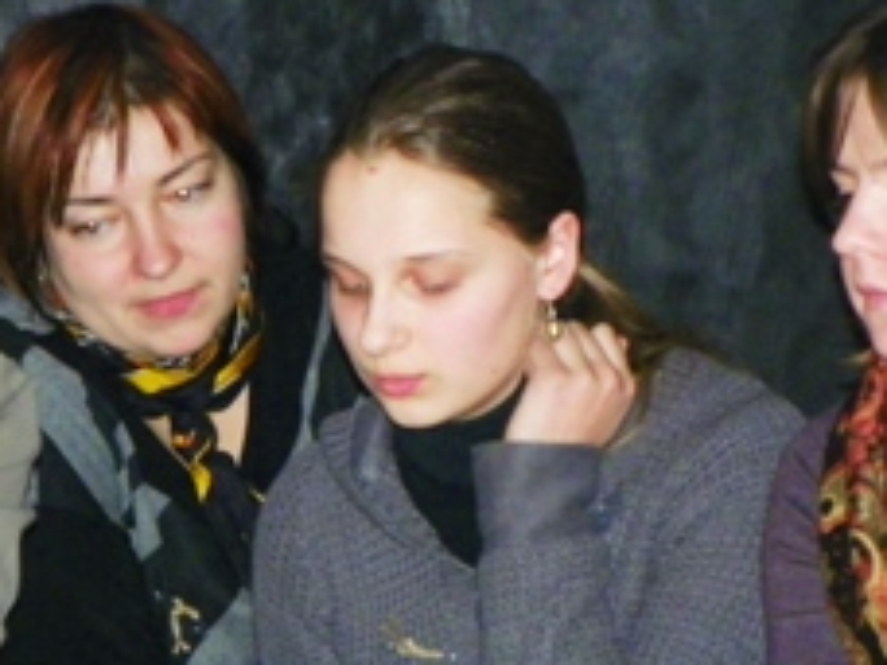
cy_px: 447
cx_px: 265
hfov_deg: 8.2
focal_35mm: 242
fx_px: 6201
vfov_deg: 6.1
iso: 400
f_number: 4
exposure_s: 1/50
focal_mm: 21.9
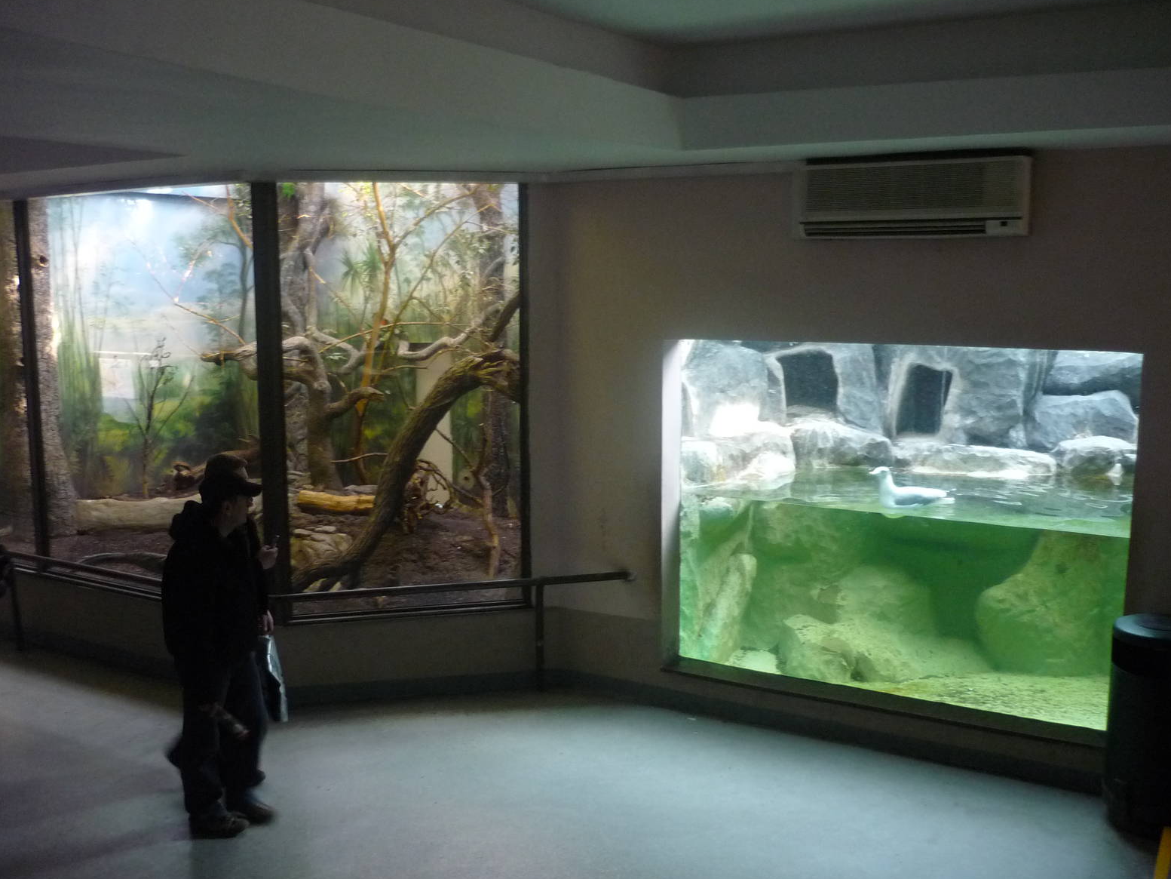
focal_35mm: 34
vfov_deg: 41.8
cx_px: 601
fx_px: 1150
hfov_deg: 53.9
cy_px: 447
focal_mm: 5.5
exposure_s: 1/30
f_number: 2.8
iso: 320
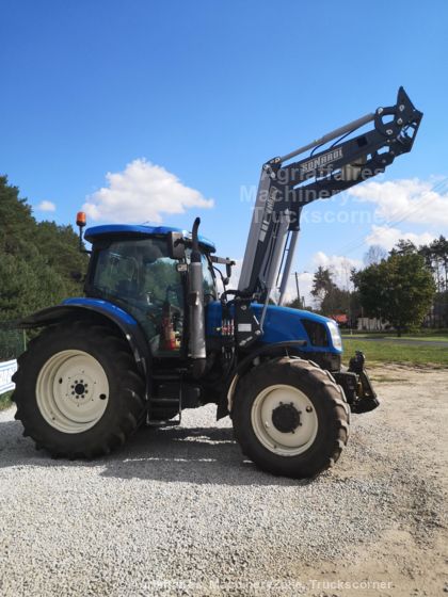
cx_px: 224
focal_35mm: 27
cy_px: 298
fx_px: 466
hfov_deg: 51.4
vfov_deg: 65.3
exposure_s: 1/2695
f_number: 1.8
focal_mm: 3.95
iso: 50
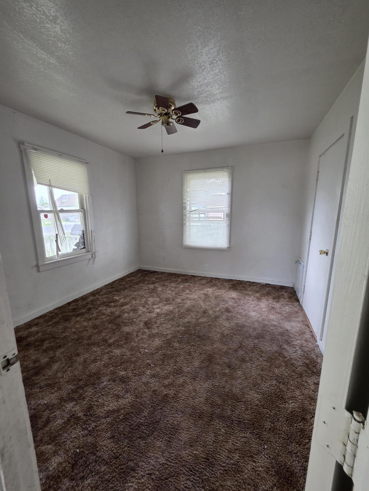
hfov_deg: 89.9
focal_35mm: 13
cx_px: 184
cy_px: 246
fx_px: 185
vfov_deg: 106.2
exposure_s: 1/60
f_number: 1.9
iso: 250
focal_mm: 2.2
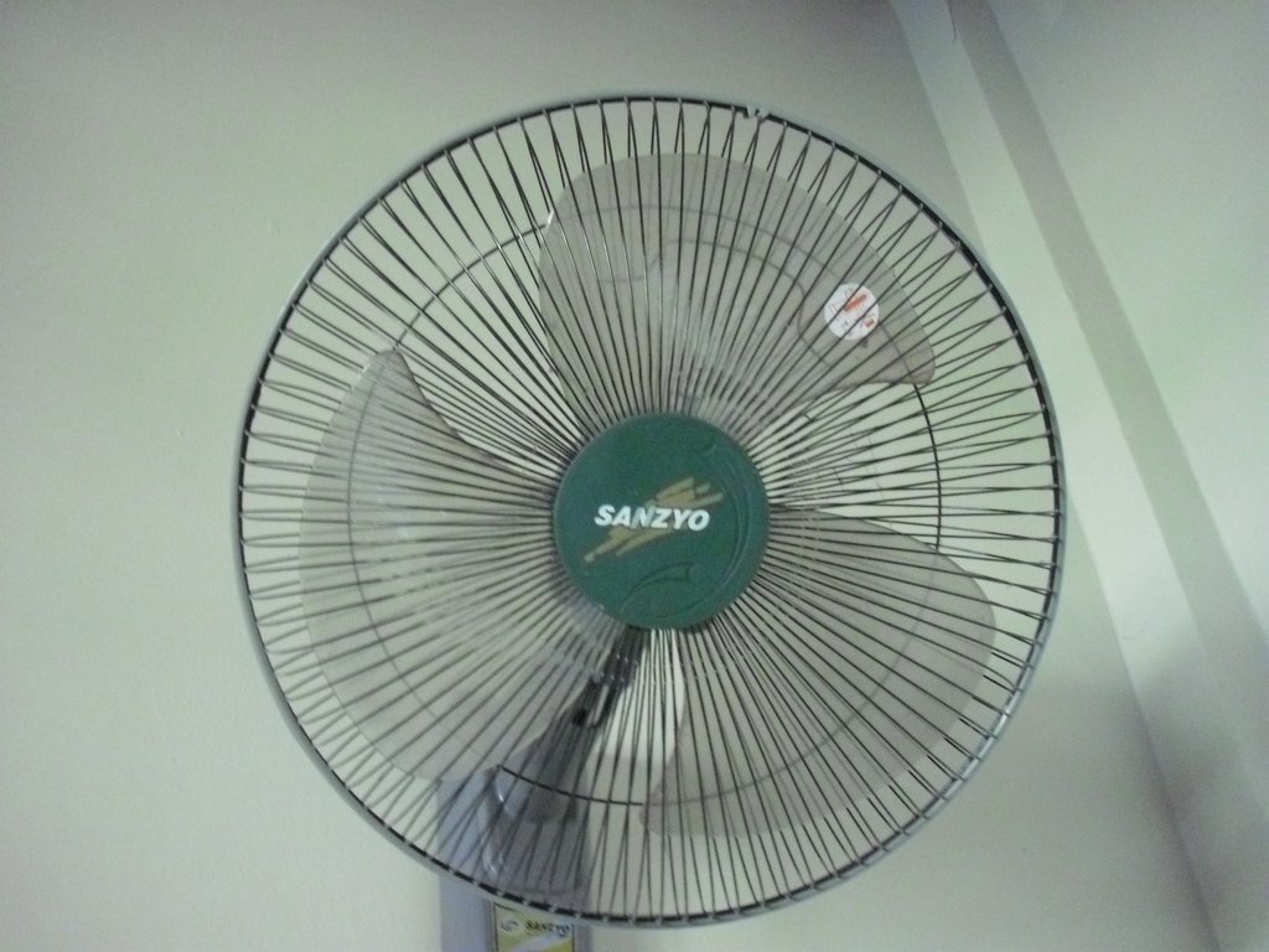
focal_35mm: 38
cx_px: 634
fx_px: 1393
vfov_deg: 37.7
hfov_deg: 49.0
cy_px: 476
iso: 800
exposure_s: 1/25
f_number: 2.8
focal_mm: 6.2
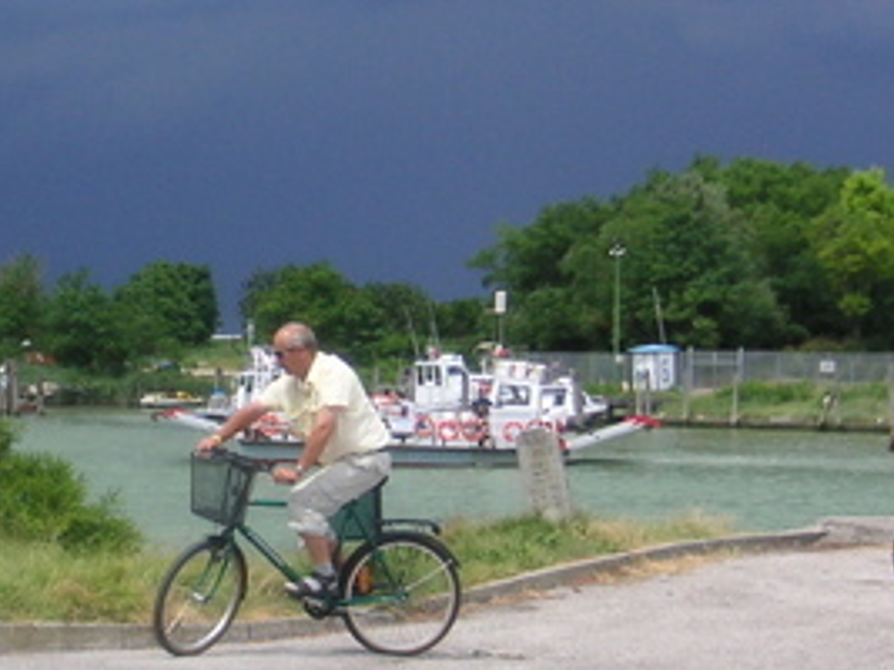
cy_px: 427
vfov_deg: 15.2
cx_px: 90
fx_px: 2504
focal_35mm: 97
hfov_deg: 19.9
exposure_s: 1/750
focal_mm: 6.1
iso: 50
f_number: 2.8
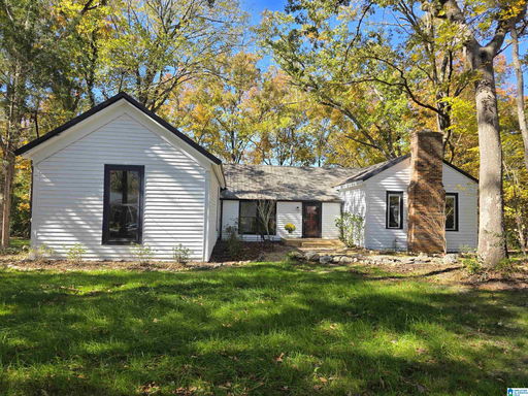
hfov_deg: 73.9
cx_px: 264
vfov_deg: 58.9
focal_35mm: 23
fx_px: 351
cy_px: 198
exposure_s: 1/1904
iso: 80
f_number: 1.7
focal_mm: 6.3
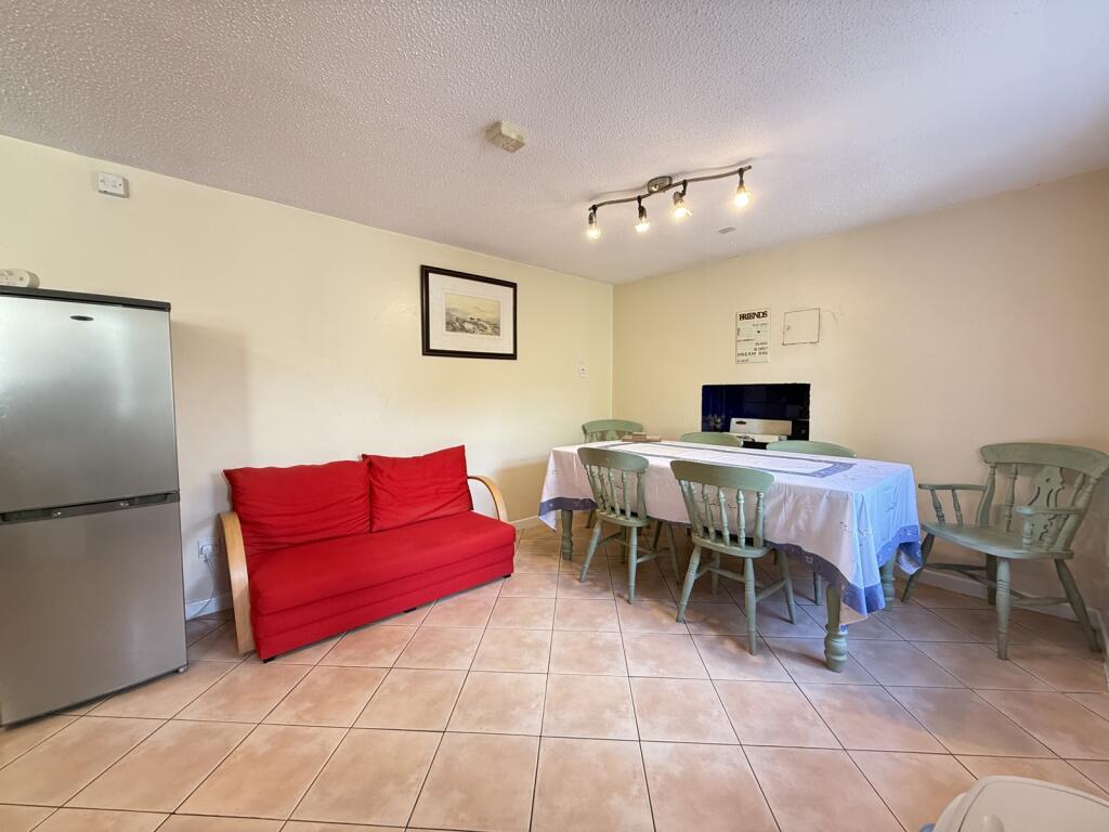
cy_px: 416
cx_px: 554
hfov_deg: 102.1
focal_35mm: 14
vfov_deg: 85.7
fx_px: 449
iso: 250
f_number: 2.2
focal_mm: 2.22
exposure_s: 1/50
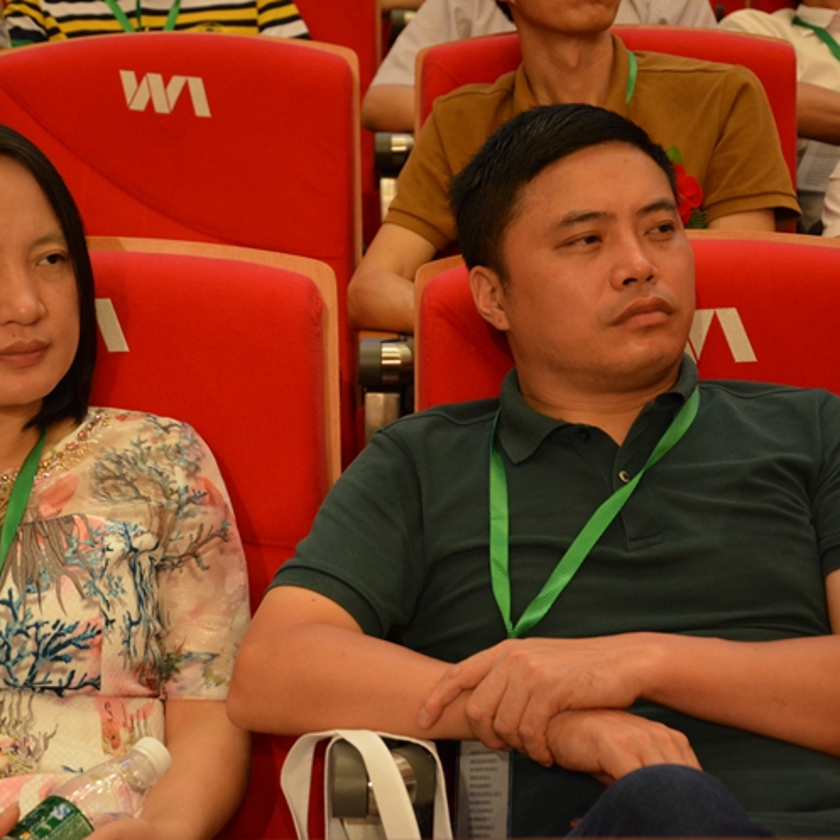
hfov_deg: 17.4
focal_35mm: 100
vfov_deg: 17.4
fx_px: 2745
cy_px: 419
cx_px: 355
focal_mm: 52
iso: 1600
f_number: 5
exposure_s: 1/30
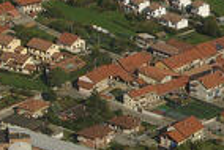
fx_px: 1383
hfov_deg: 9.0
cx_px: 361
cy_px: 60
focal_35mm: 222
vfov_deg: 6.2
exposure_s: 1/1000
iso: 800
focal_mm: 35
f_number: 11
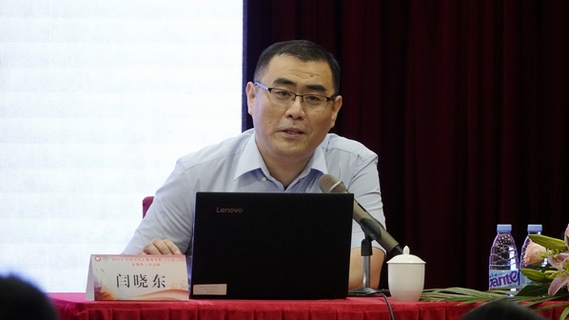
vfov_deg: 2.1
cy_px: 142
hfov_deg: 3.8
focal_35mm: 575
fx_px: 8673
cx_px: 284
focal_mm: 200.72
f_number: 4
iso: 2500
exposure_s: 1/250
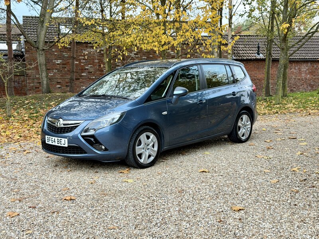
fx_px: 442
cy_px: 120
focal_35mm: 48
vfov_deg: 30.3
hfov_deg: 39.7
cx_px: 160
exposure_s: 1/60
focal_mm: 6.76
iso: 100
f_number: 1.78
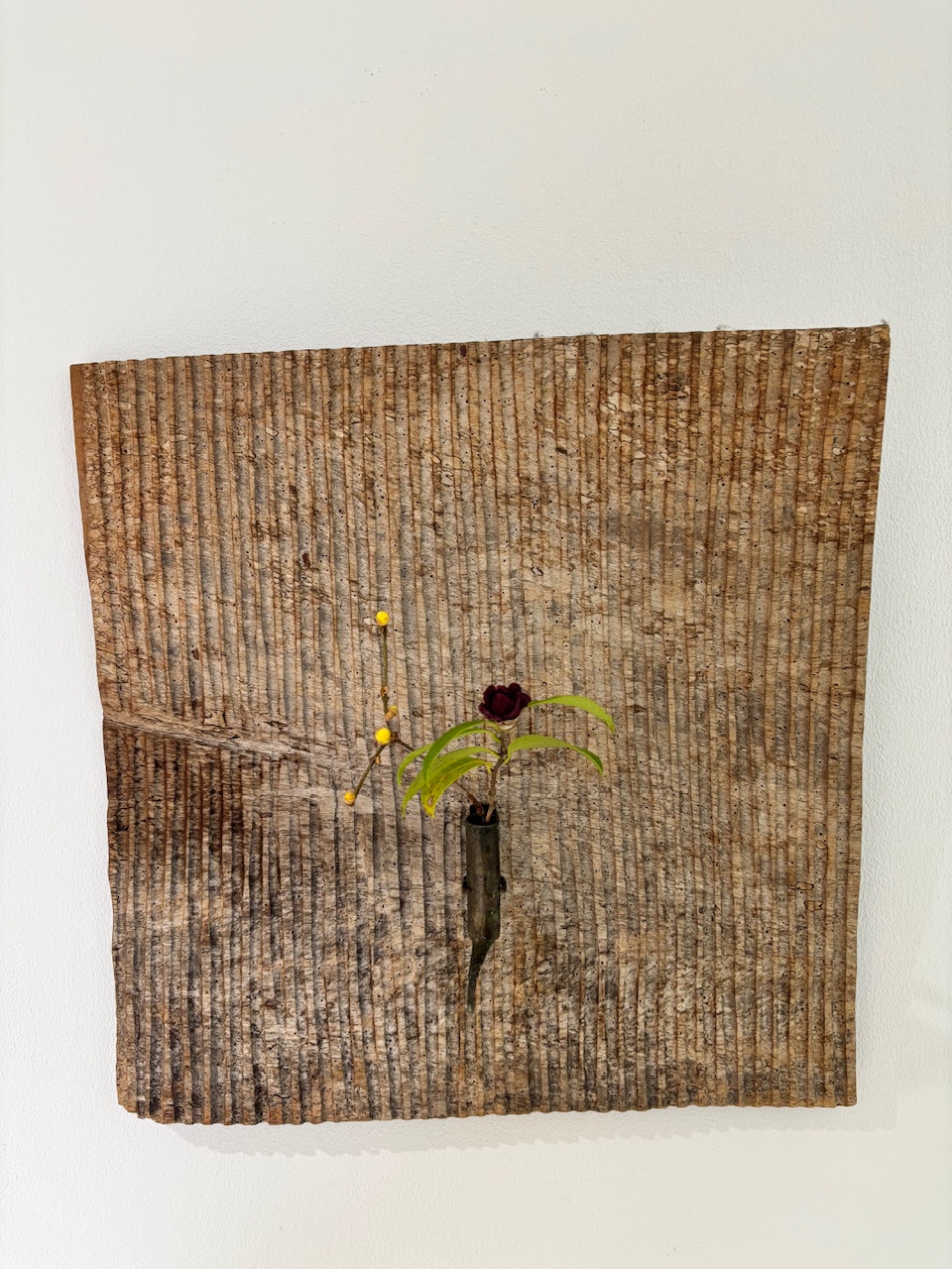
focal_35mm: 26
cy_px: 634
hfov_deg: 53.1
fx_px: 953
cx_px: 476
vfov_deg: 67.3
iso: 160
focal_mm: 5.96
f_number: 1.6
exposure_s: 1/59
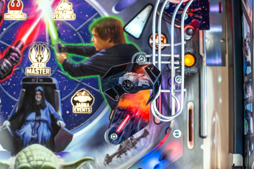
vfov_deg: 27.0
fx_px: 353
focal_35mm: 50
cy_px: 84
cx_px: 127
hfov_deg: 39.6
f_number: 5.6
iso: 320
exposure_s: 1/100
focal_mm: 50
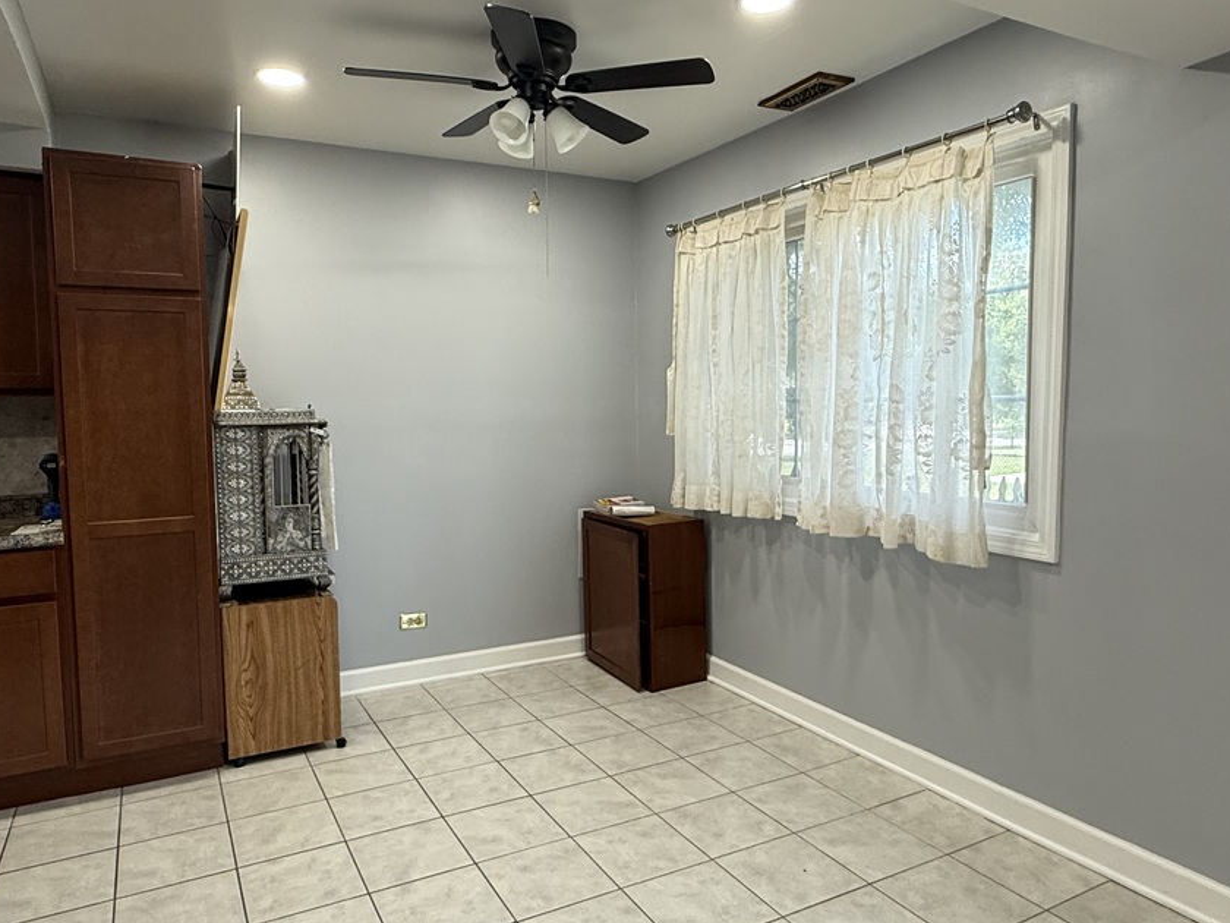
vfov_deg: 56.8
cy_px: 462
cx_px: 593
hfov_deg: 71.6
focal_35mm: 24
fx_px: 853
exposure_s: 1/99
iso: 160
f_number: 2.2
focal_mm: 2.22
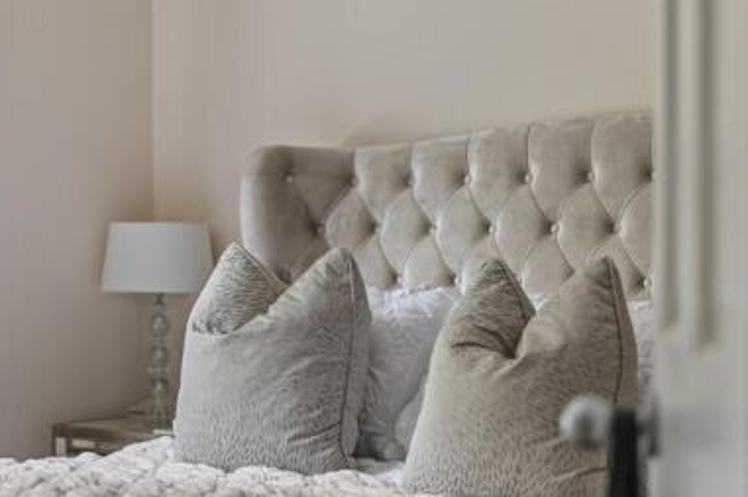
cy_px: 314
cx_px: 183
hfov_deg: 23.4
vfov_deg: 15.8
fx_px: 1785
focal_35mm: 86
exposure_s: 1/100
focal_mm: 50
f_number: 1.8
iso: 400
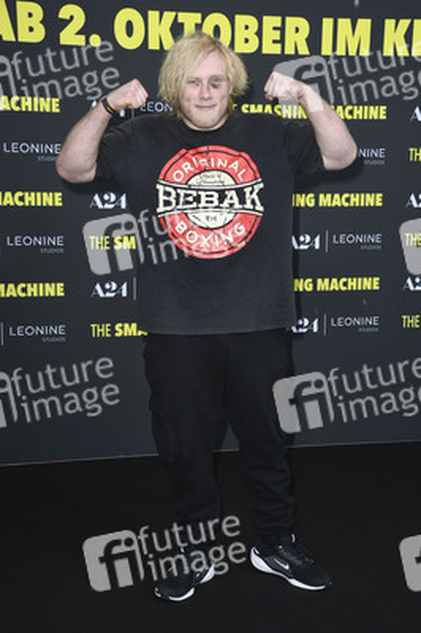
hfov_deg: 21.9
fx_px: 1089
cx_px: 210
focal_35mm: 62
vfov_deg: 32.4
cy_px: 316
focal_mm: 62
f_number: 5.6
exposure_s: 1/250
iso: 640
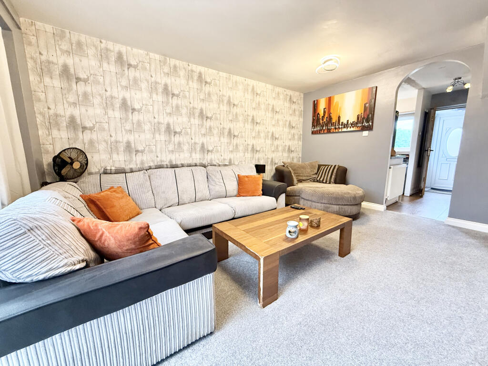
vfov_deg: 85.7
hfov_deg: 102.1
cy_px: 183
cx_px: 244
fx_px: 197
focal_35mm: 14
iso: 320
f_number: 2.2
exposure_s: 1/69
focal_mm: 2.22
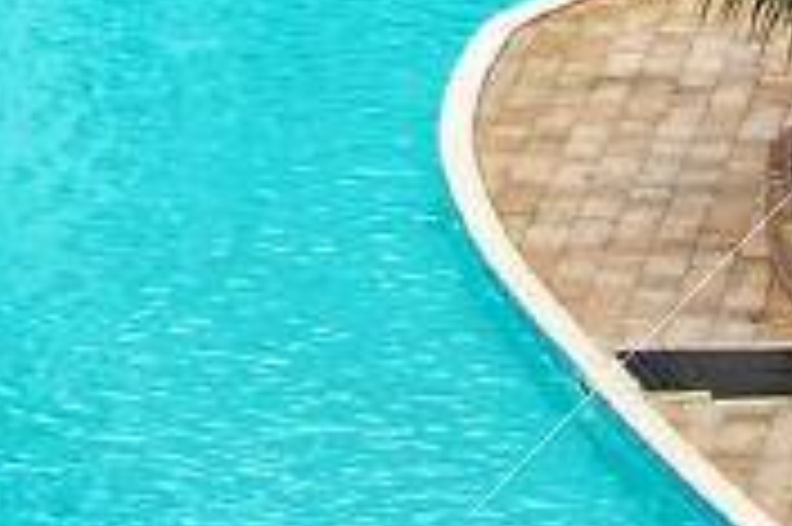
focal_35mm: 311
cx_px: -716
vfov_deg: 4.3
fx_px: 6835
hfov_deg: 6.5
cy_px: -955
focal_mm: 28
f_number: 8
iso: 200
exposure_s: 1/250
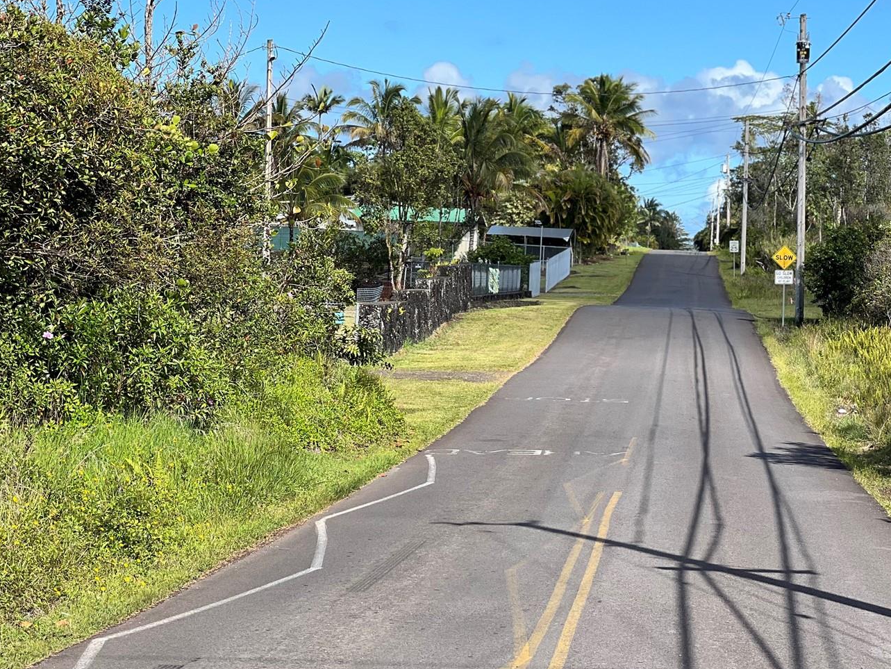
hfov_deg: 20.4
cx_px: 507
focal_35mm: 96
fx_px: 2472
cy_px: 307
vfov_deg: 15.4
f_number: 2.8
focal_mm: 9
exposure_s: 1/612
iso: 32
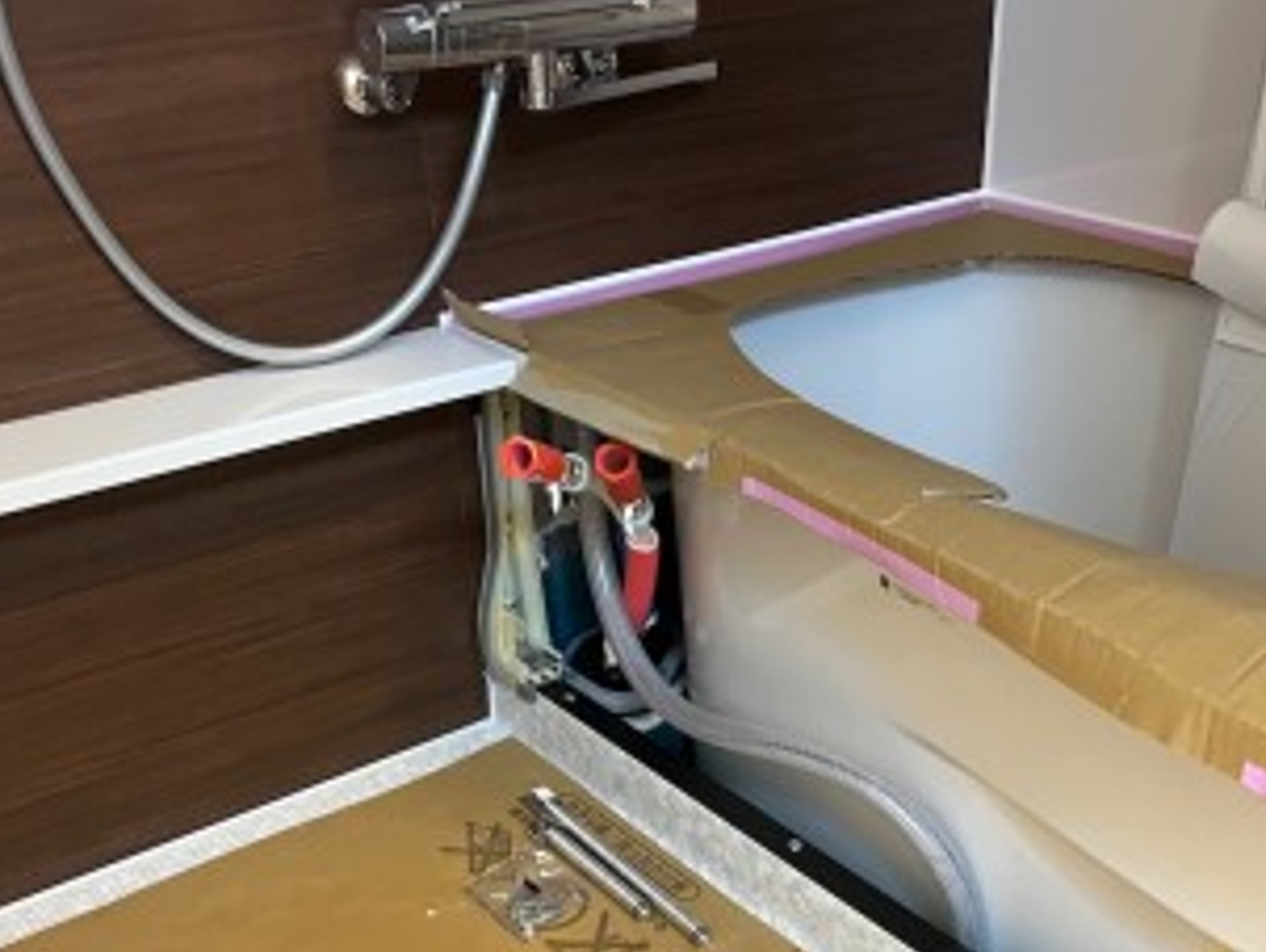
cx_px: 671
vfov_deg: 32.9
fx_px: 1574
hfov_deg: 43.8
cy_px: 736
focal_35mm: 43
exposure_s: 1/33
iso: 400
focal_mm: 5.1
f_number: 1.6
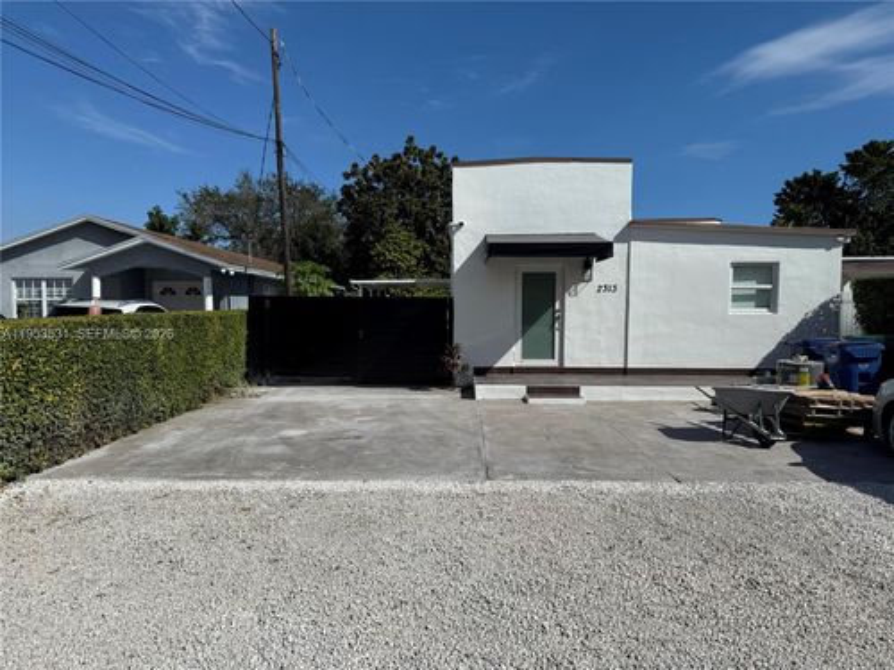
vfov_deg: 56.8
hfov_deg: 71.6
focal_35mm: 24
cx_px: 447
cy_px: 335
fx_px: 620
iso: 80
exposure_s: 1/11905
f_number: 1.78
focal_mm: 6.76
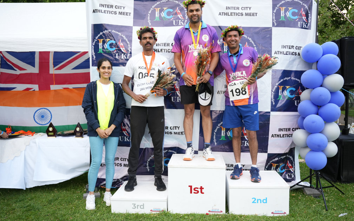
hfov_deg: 60.9
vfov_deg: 40.3
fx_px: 301
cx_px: 177
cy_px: 113
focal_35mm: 31
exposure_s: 1/250
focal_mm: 30.2
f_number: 2.8
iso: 250
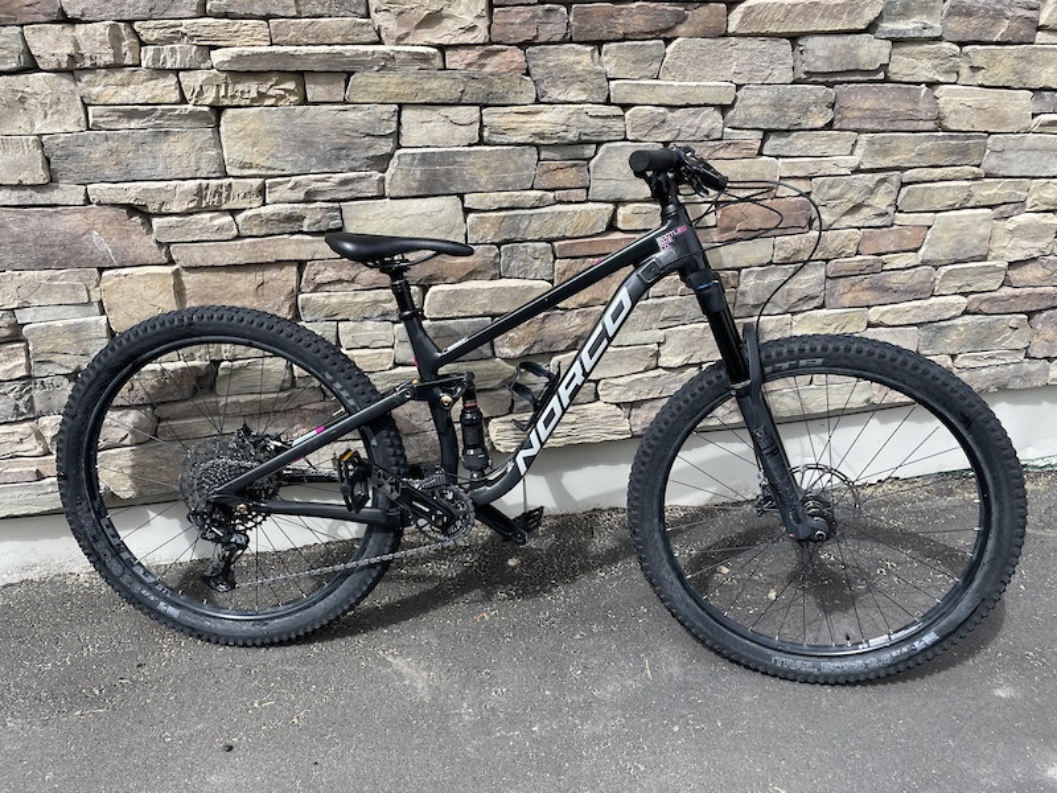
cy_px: 396
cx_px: 528
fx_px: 794
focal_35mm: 26
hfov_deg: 67.3
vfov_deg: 53.1
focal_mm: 4.2
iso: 32
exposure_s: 1/1618
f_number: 1.6
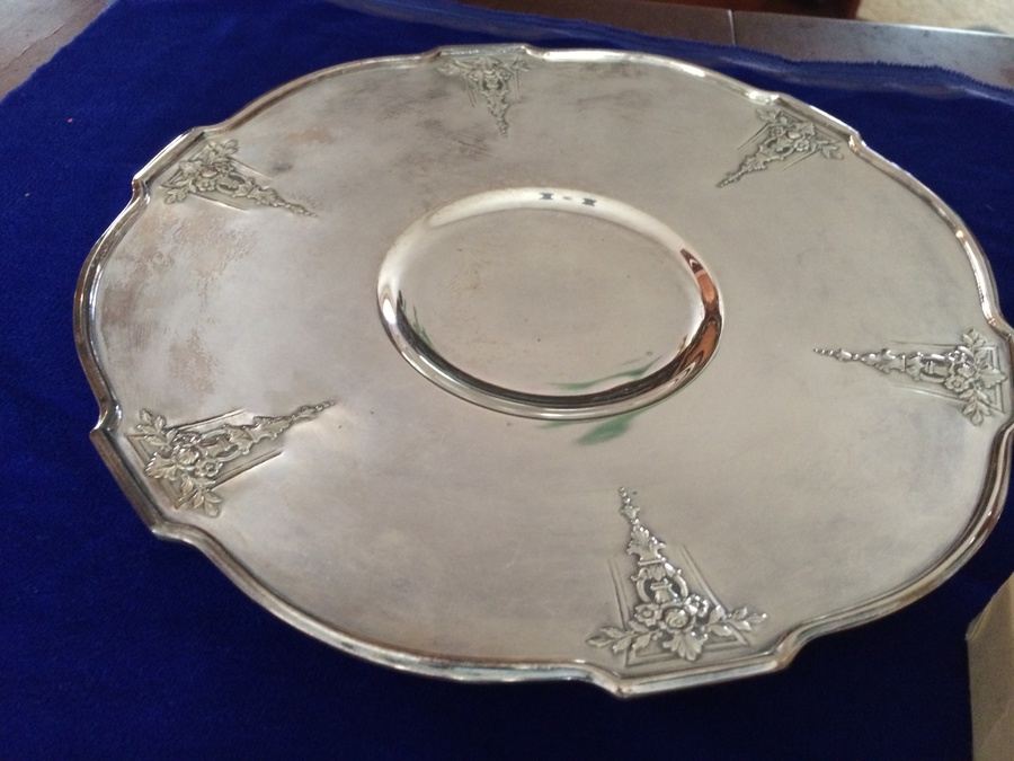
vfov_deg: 46.8
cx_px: 507
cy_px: 380
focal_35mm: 30
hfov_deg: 60.0
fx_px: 879
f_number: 2.2
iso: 400
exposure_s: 1/15
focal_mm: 4.12
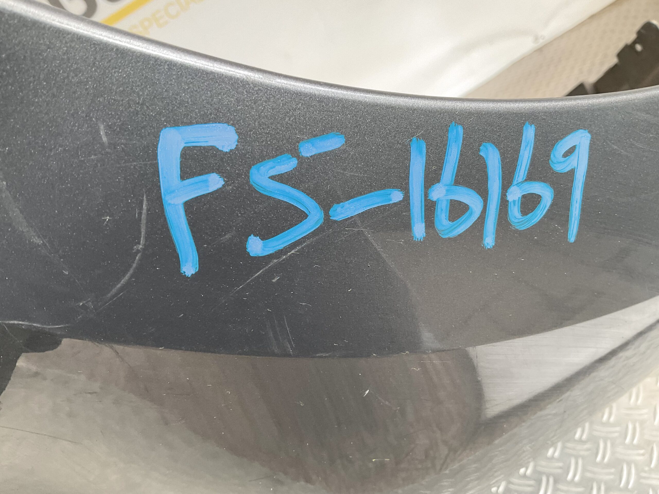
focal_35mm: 29
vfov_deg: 48.2
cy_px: 247
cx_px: 330
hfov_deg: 61.7
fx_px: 552
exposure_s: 1/50
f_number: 1.8
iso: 64
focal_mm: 3
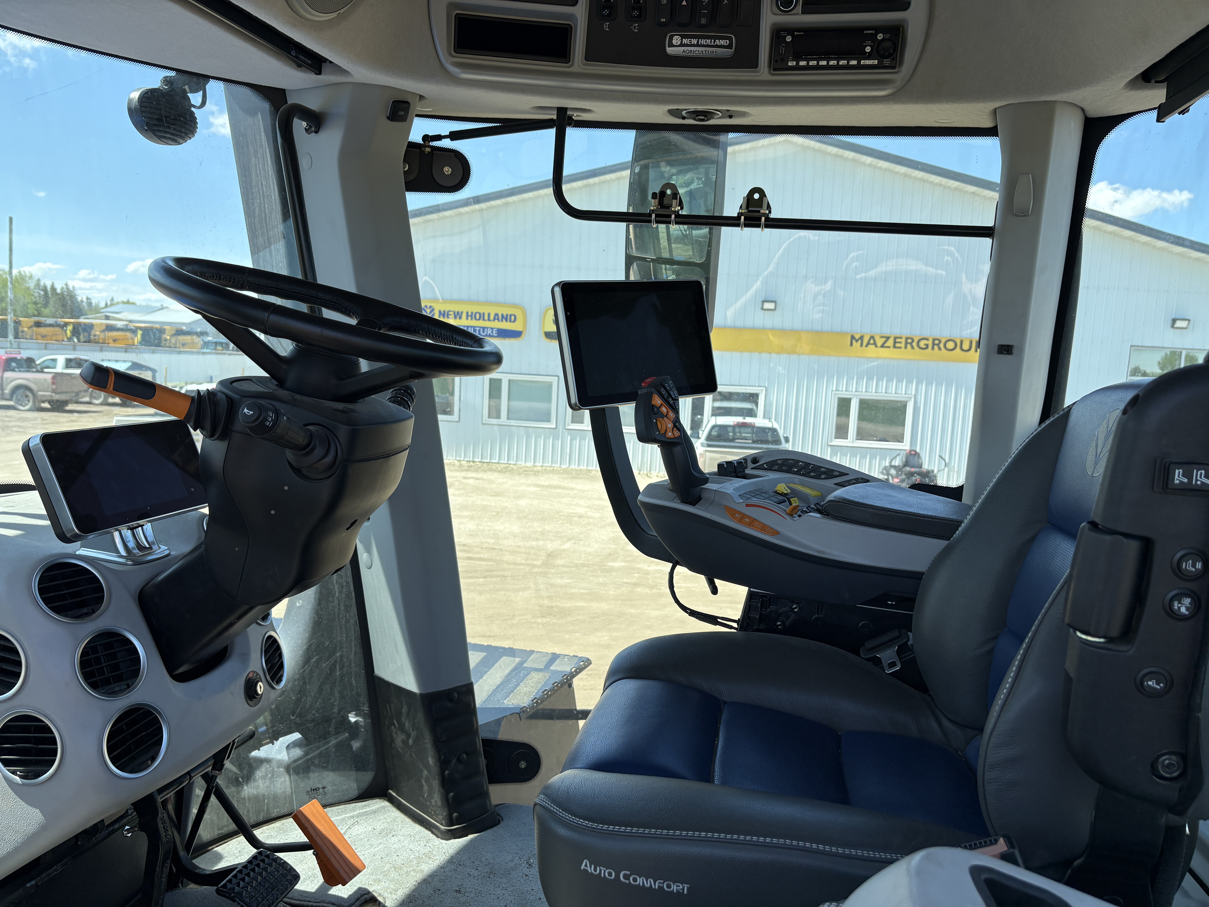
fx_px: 908
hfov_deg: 67.3
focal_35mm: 26
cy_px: 454
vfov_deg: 53.1
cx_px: 604
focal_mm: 5.96
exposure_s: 1/1364
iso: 50
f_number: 1.6
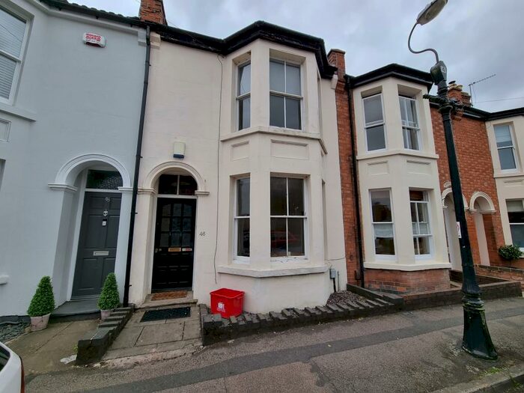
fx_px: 197
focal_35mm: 13
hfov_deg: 106.2
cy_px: 196
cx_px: 262
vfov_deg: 89.9
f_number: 2.2
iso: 50
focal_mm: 2.2
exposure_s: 1/1412
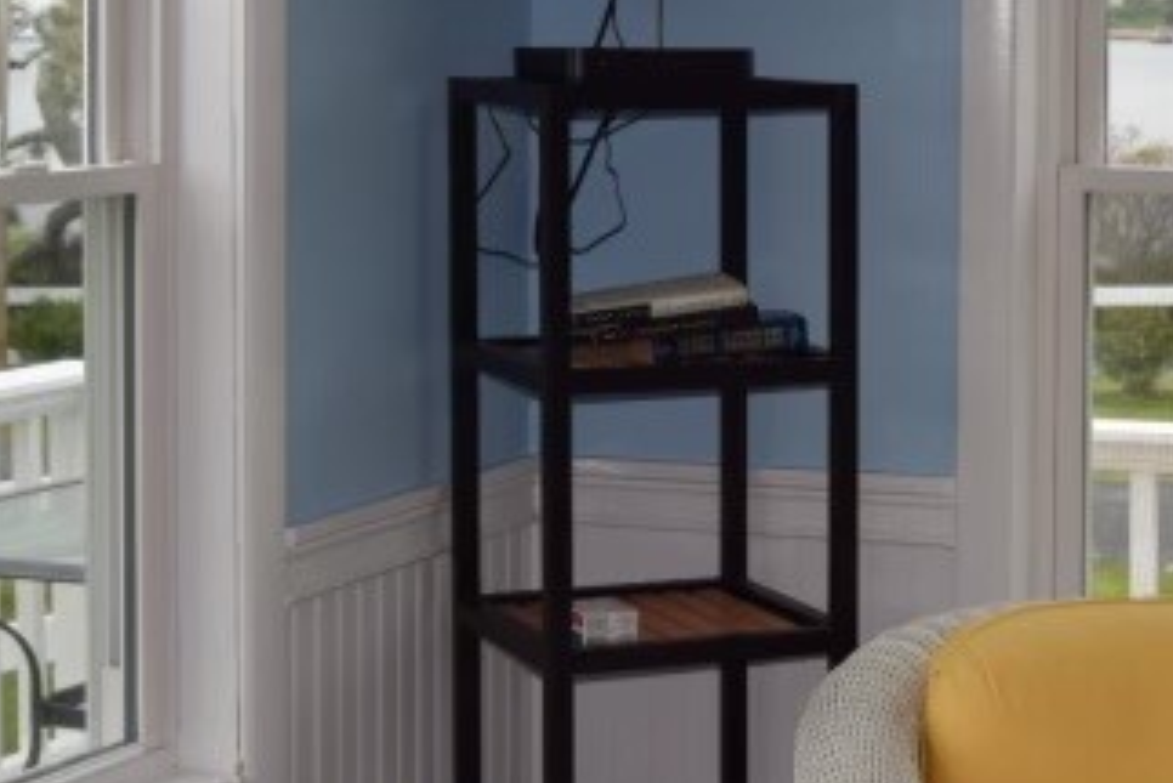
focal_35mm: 98
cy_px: 244
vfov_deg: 13.9
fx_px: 3194
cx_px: 987
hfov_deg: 20.5
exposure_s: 1/125
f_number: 5.6
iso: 400
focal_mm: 26
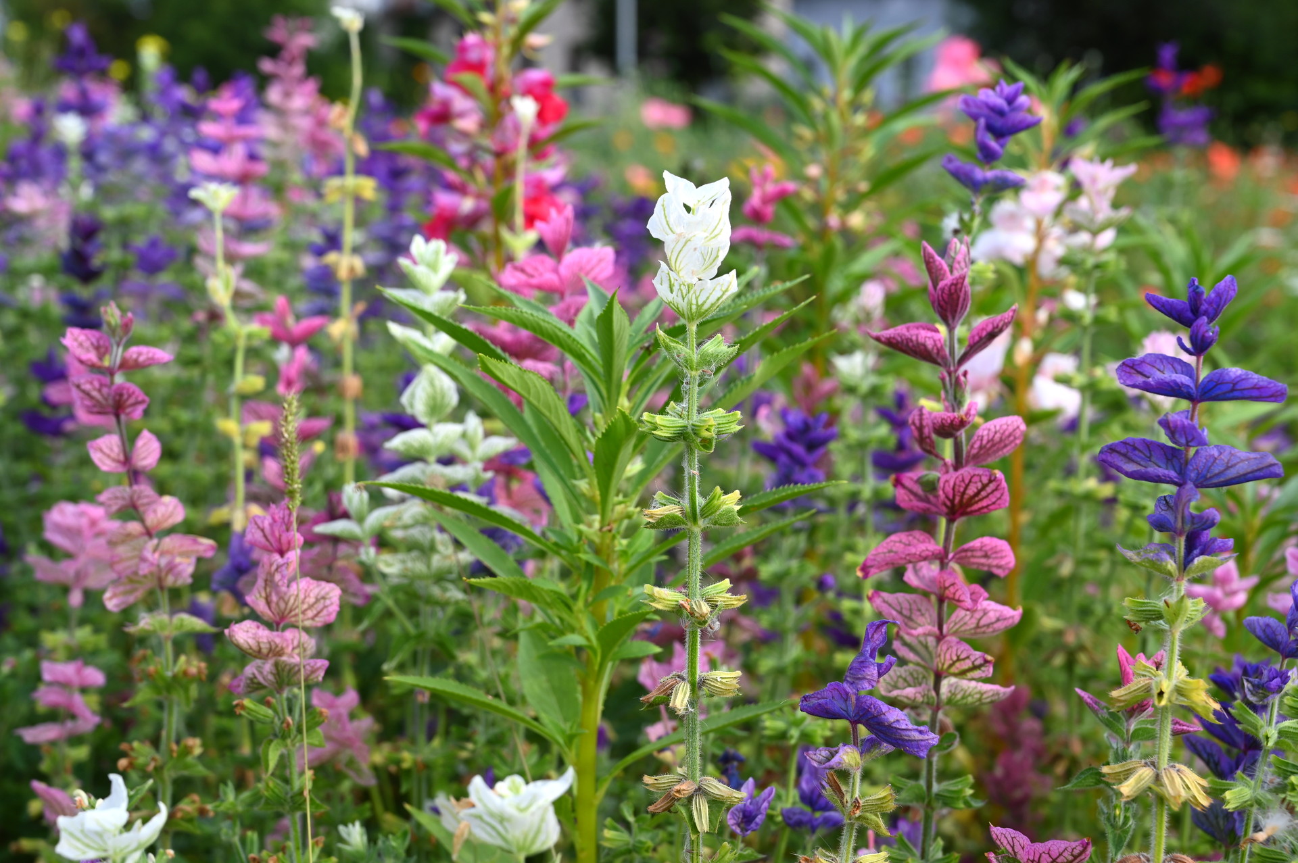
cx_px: 649
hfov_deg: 39.6
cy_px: 432
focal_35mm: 50
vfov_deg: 27.0
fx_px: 1801
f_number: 8
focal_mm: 50
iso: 180
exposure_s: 1/160
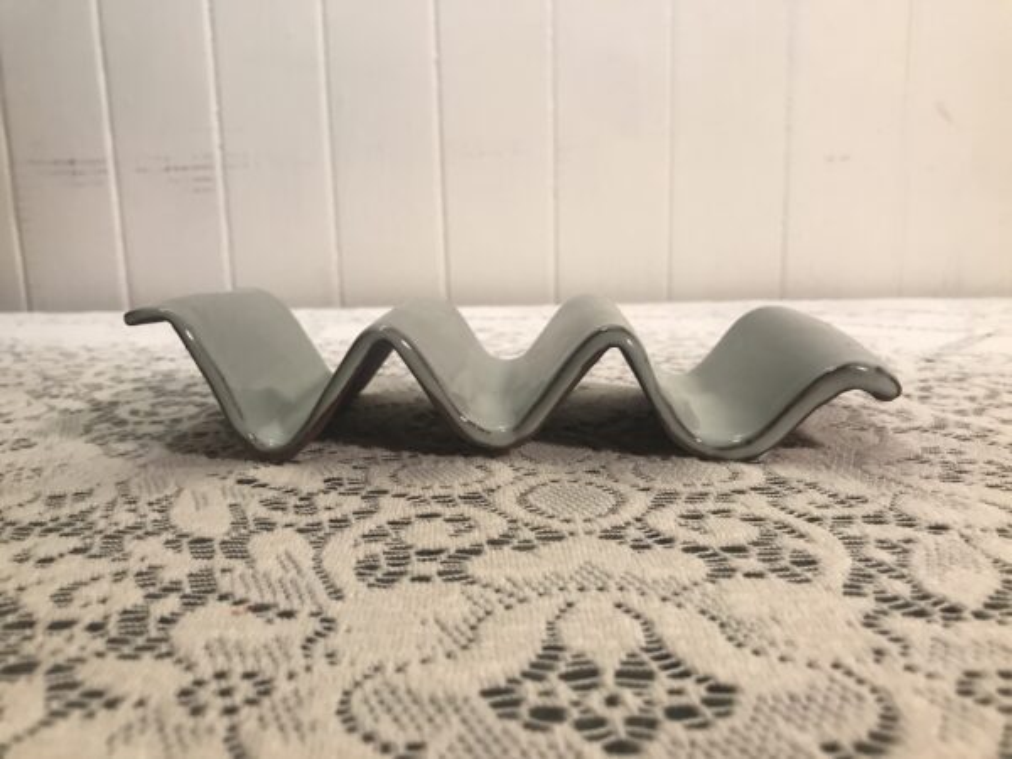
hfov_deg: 63.4
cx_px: 506
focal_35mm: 28
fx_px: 819
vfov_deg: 49.7
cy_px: 380
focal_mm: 3.99
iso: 40
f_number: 1.8
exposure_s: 1/30
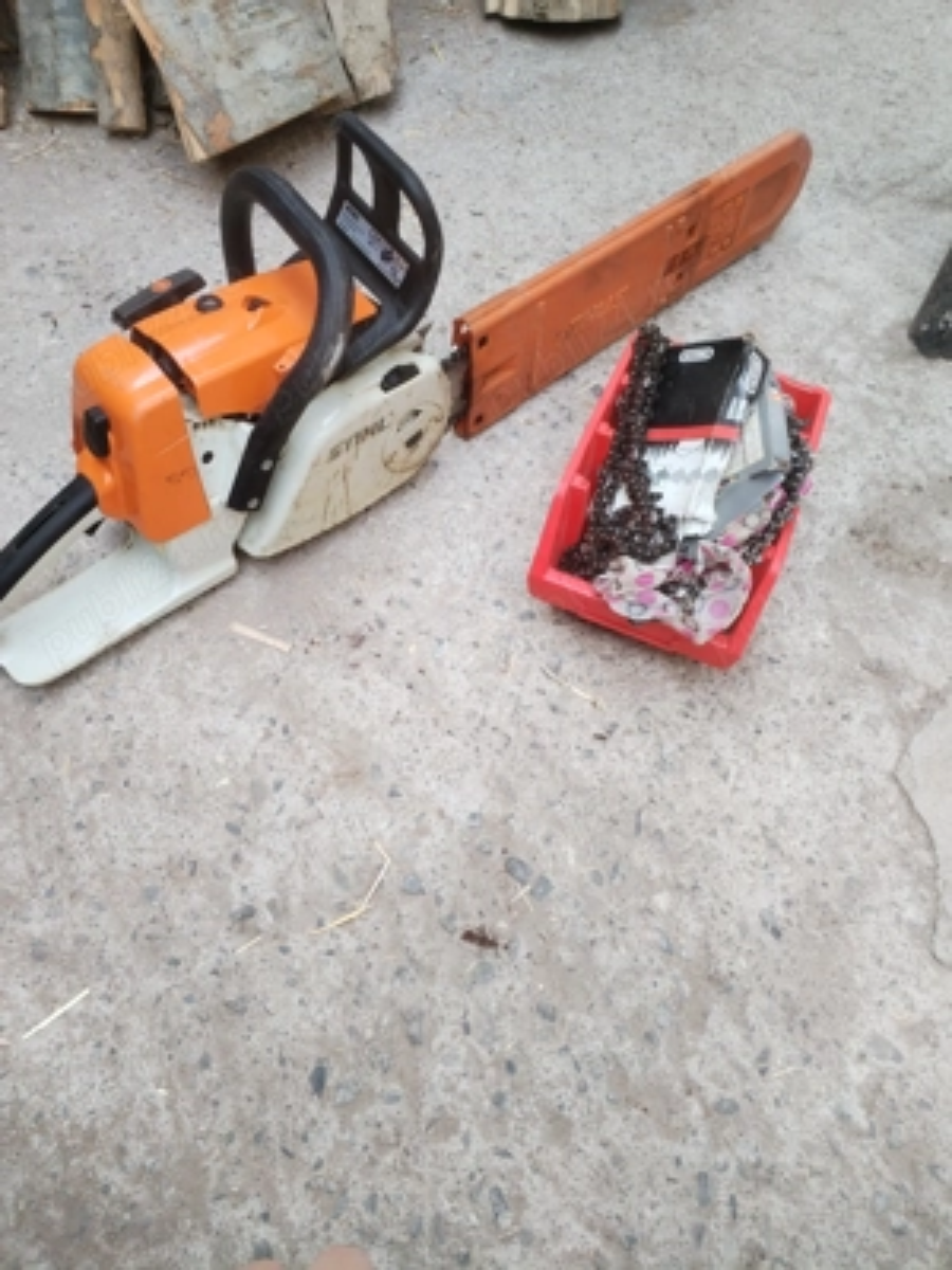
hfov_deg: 53.1
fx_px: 953
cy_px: 635
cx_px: 476
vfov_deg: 67.3
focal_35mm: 26
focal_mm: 4.75
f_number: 1.8
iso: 164
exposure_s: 1/100
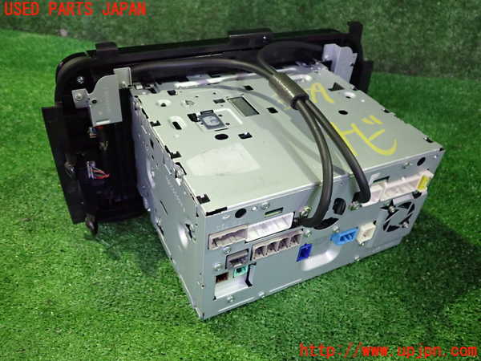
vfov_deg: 46.8
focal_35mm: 30
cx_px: 240
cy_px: 180
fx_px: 417
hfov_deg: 60.0
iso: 640
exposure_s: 1/30
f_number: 2.3
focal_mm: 5.4
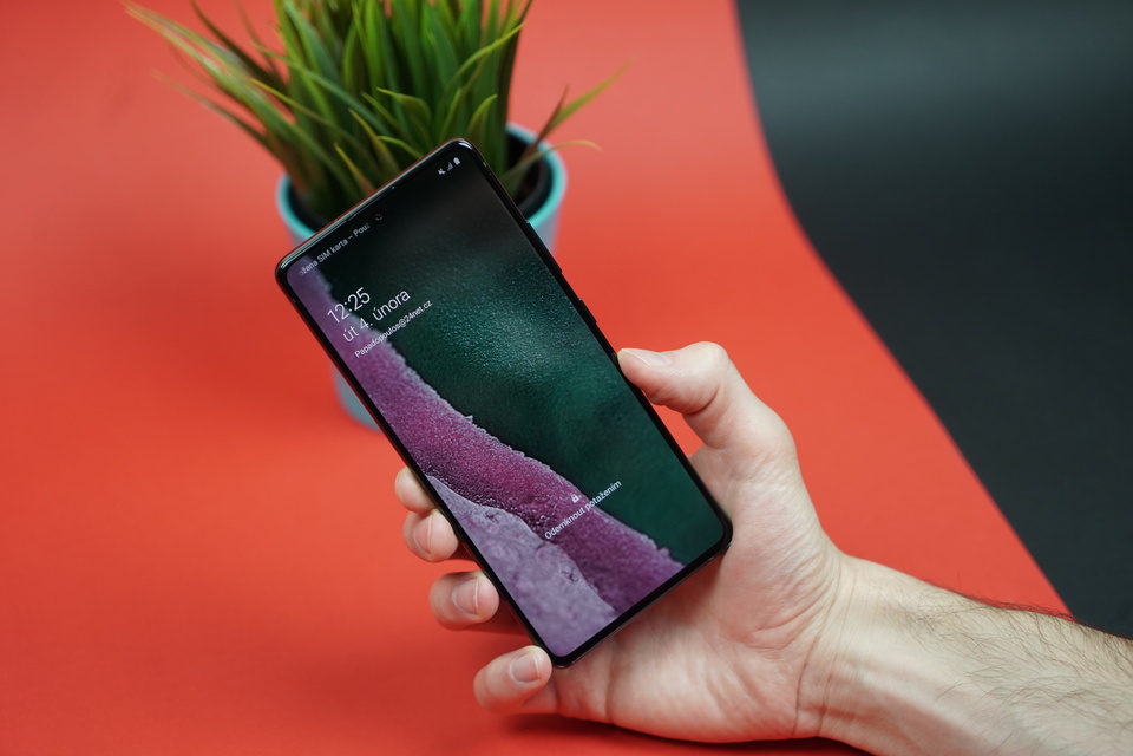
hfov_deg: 28.8
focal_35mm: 70
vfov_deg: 19.5
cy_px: 378
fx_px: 2203
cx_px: 566
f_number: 4
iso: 1250
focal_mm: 70
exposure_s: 1/320
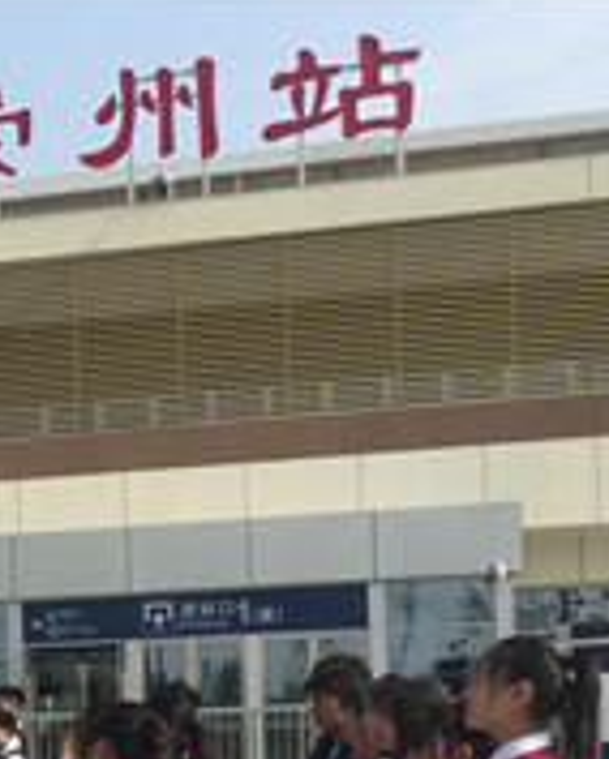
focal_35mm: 80
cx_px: -373
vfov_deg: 22.7
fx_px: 1799
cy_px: 791
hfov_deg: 16.9
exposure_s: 1/1799
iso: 32
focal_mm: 4.15
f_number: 2.2
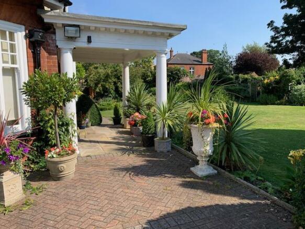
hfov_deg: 67.3
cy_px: 114
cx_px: 152
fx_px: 229
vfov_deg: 53.0
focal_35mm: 26
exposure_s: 1/1447
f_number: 1.8
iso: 25
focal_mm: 4.25
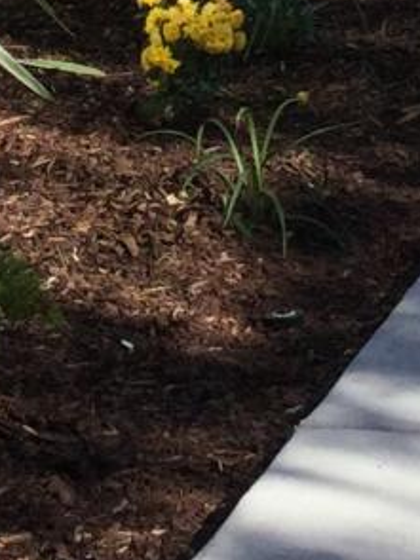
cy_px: -289
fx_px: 3400
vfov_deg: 9.2
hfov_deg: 7.1
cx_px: 188
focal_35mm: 210
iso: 25
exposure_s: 1/1294
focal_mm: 3.3
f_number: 2.4
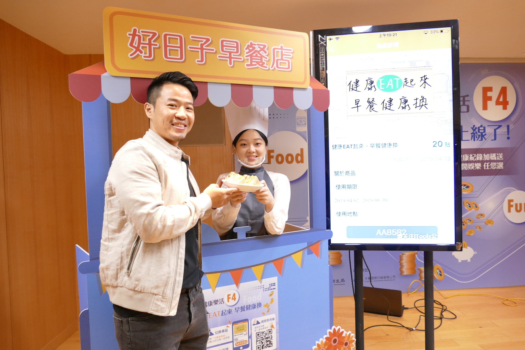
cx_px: 262
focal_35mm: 25
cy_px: 175
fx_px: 365
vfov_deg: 51.3
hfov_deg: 71.5
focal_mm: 9.12
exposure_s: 1/60
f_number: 2.8
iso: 500
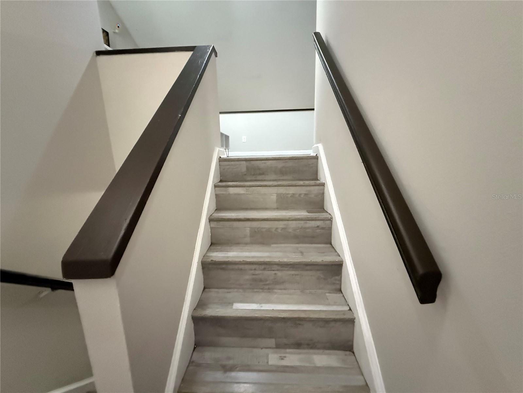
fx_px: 212
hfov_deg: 102.1
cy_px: 196
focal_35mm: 14
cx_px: 262
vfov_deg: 85.7
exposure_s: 1/60
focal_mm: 2.22
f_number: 2.2
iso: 1250
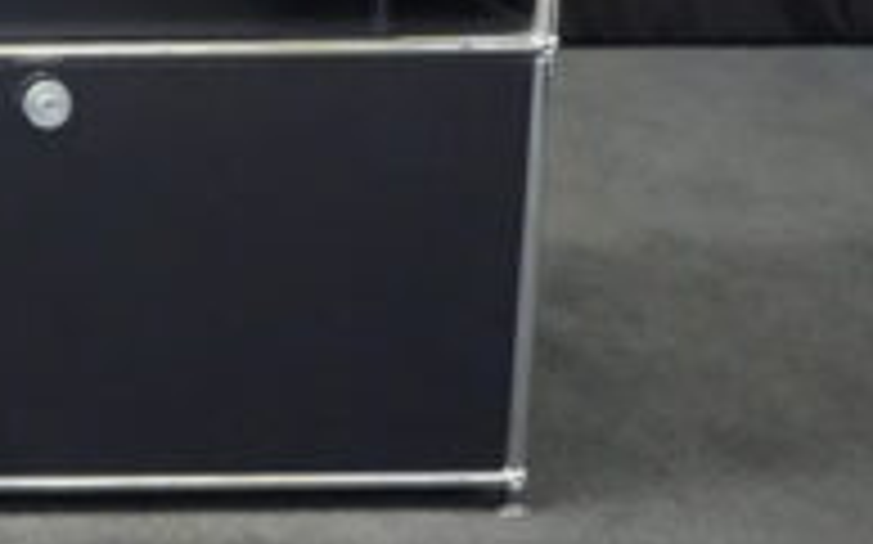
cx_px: -423
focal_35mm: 101
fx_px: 2402
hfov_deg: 18.4
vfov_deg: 12.6
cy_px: -94
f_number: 4
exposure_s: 1/125
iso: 12800
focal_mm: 32
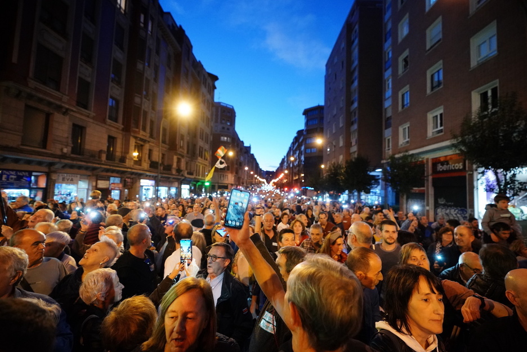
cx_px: 264
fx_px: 234
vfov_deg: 73.7
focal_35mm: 16
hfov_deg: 96.7
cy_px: 176
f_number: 2.8
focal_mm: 16
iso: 6400
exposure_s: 1/200
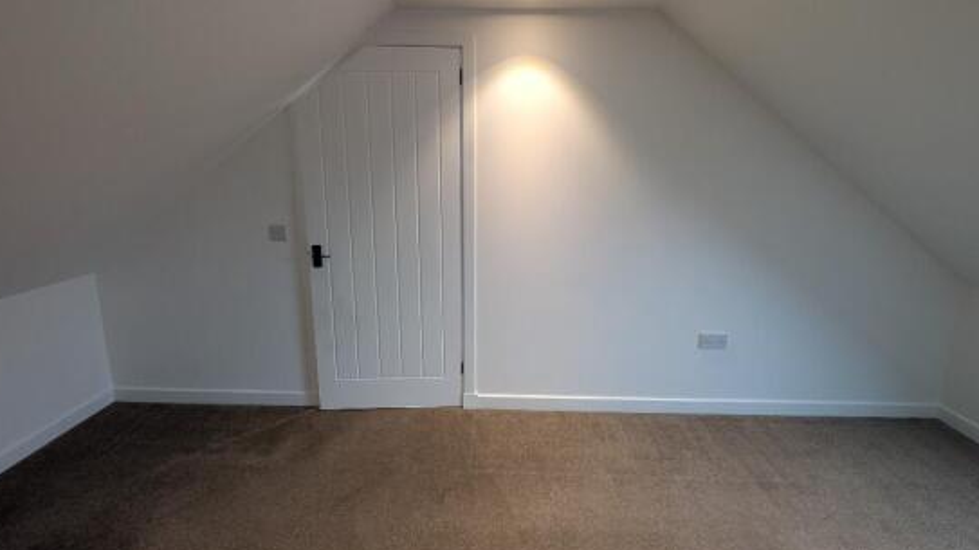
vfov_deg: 73.4
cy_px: 219
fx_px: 363
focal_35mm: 14
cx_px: 496
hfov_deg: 106.8
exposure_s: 1/23.8
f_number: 1.7
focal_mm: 2.02
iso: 67
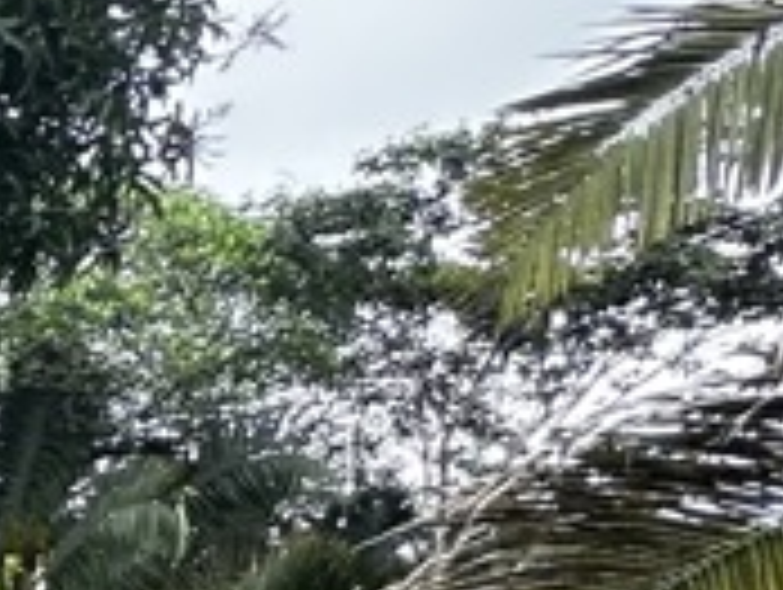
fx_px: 2197
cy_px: 1106
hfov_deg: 10.1
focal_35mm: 97
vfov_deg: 13.5
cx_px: -1838
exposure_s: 1/179
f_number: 2.2
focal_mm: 2.22
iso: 40
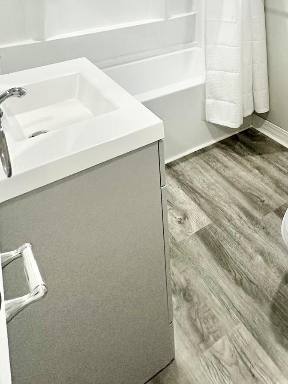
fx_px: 399
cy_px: -37
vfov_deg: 41.2
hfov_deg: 33.9
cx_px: 324
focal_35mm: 36
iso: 200
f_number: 2.2
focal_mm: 2.22
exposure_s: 1/120
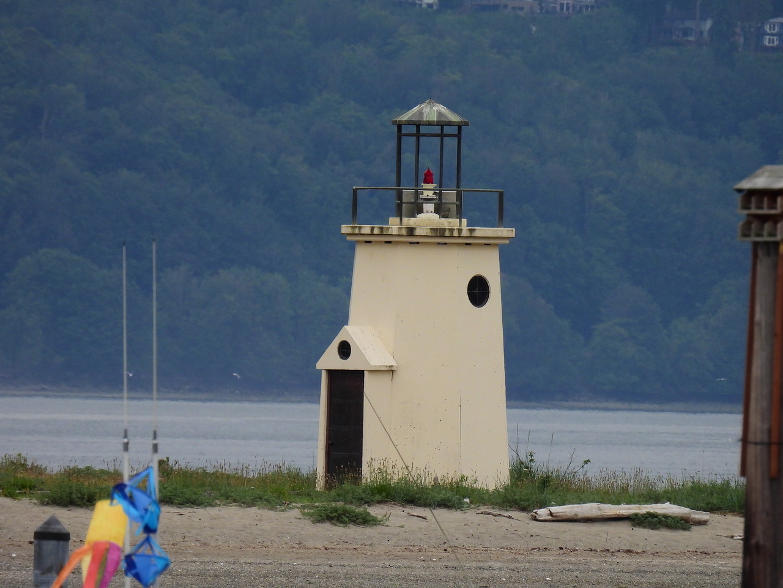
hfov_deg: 1.7
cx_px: 392
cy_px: 294
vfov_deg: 1.2
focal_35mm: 1200
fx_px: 27144
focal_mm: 214
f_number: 6.3
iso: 220
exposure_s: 1/500
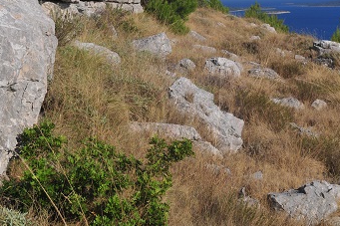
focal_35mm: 79
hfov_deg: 25.7
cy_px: 34
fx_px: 746
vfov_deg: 17.1
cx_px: 150
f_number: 11
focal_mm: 30
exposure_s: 1/640
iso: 200
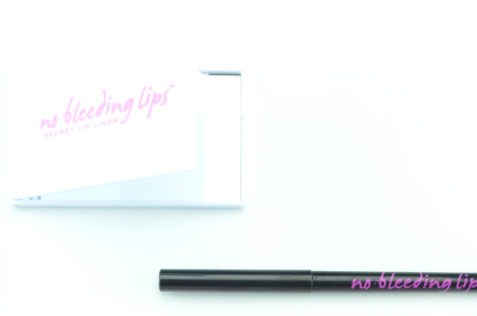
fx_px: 608
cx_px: 268
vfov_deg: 28.8
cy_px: 225
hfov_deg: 42.7
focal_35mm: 46
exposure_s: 1/50
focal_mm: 18
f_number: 8
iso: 400
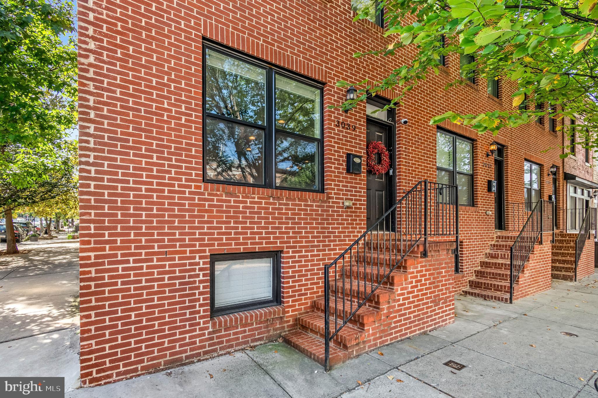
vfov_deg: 77.3
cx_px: 299
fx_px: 249
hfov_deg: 100.4
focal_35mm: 15
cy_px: 199
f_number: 9
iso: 200
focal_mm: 10
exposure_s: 1/100
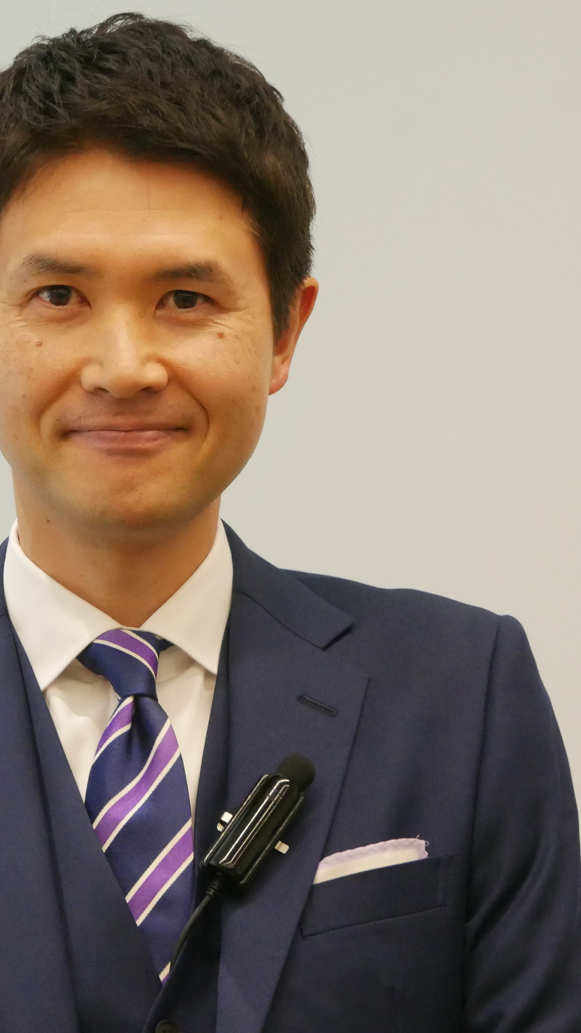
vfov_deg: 6.9
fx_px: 8546
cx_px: 176
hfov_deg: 3.9
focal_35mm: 312
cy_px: 515
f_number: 5.3
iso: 3200
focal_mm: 107
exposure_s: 1/250
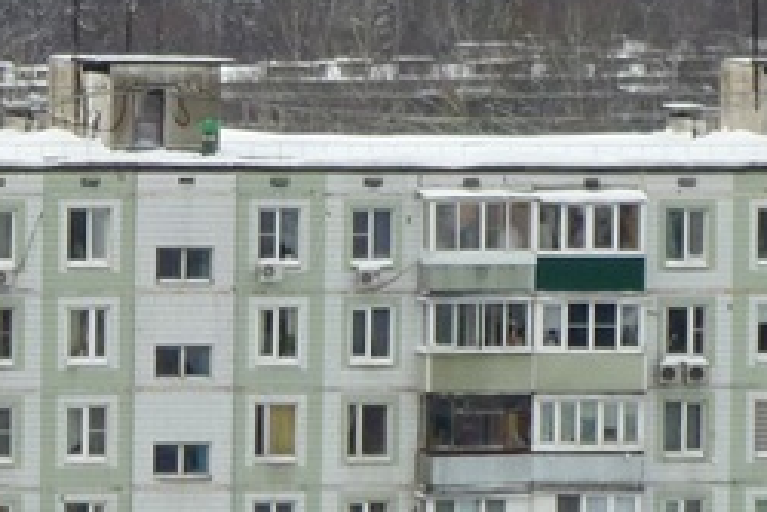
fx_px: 9571
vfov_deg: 3.1
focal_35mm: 449
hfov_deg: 4.6
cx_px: -212
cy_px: 402
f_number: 4.3
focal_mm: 14.7
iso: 80
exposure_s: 1/125
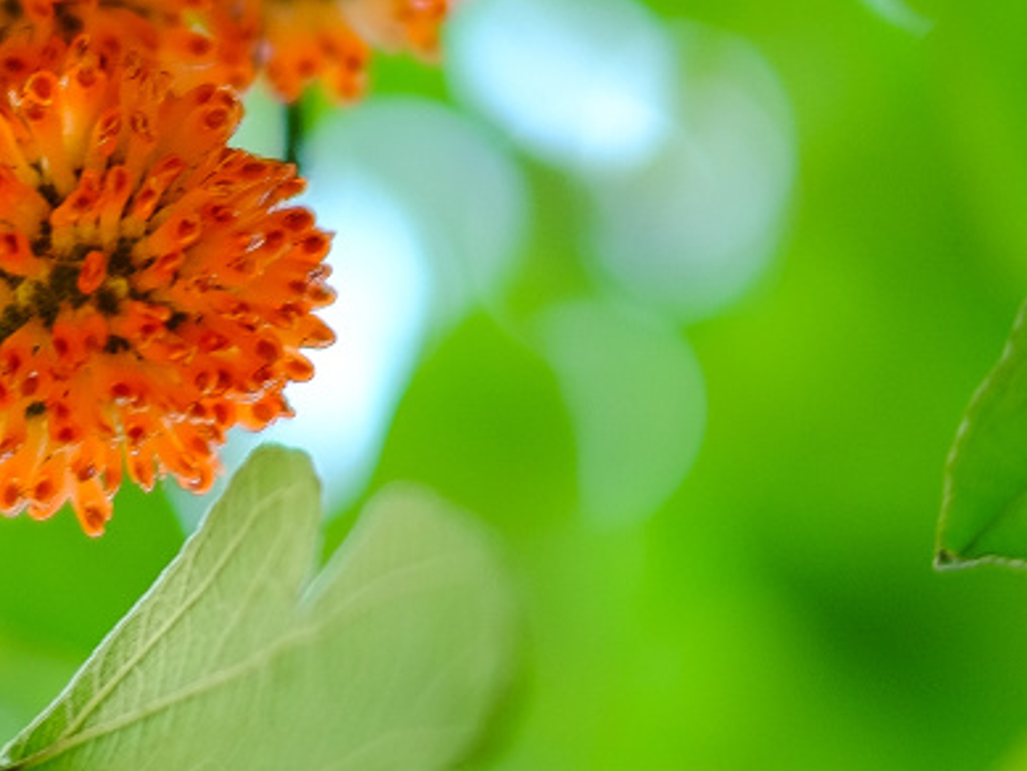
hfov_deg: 12.4
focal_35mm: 157
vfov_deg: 9.4
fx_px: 4659
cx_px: 34
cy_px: 187
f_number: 1.4
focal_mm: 35
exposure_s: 1/60
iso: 200
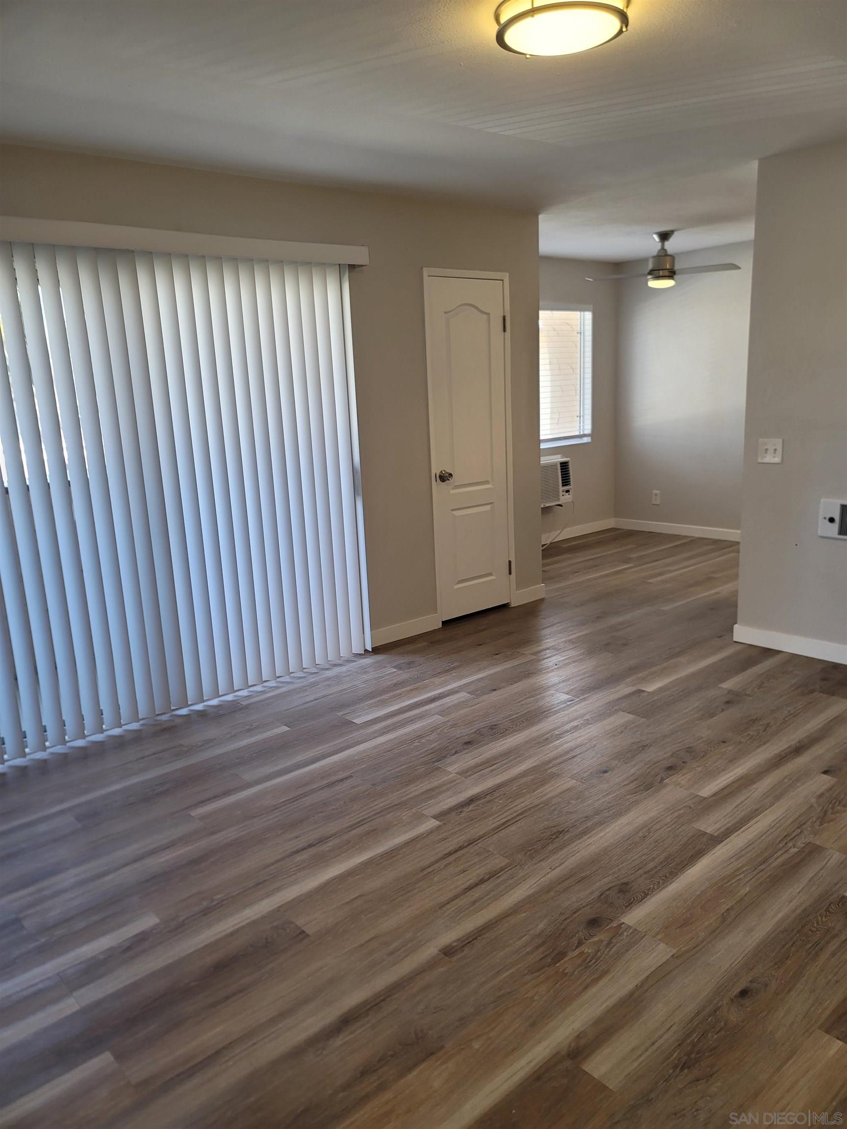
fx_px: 816
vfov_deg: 69.4
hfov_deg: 54.9
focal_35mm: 25
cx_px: 424
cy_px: 564
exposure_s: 1/120
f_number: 1.8
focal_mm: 7
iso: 125
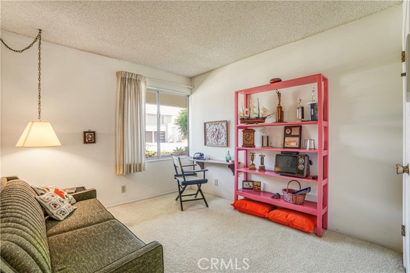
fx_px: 171
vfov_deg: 77.4
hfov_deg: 100.4
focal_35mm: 15
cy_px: 136
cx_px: 205
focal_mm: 10
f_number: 4
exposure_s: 1/25
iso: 400
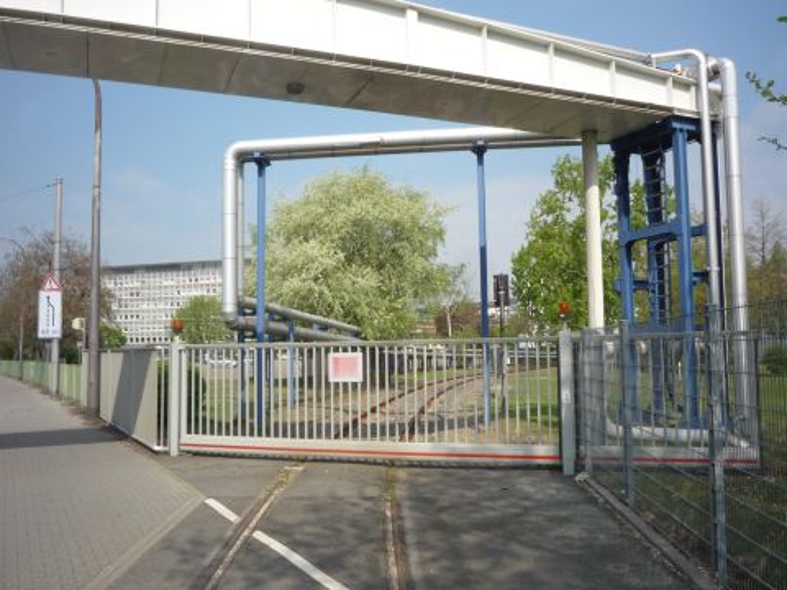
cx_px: 394
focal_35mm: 32
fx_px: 728
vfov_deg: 44.2
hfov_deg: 56.8
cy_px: 295
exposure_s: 1/400
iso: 100
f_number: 5.6
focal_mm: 5.2
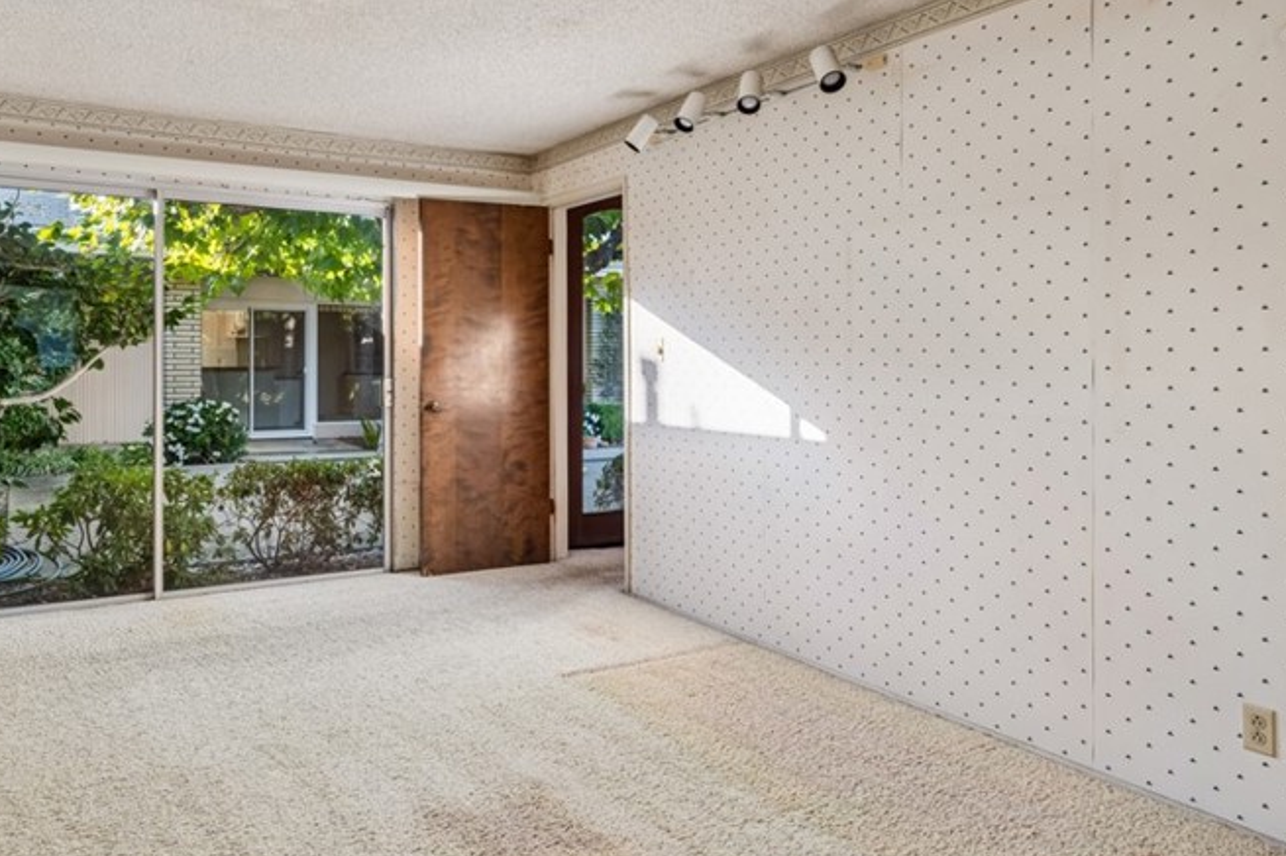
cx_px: 538
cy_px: 352
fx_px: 893
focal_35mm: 25
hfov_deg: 71.0
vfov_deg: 51.0
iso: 200
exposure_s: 1/13
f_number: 8
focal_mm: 16
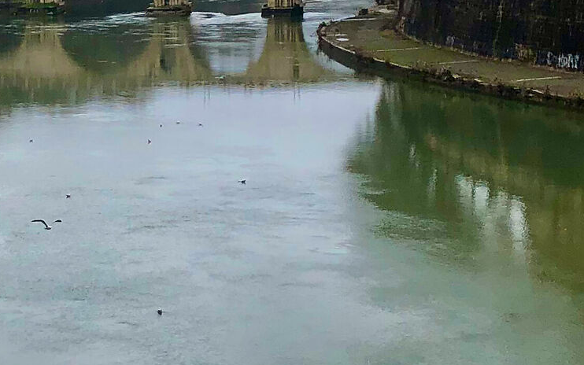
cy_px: 83
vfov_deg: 13.6
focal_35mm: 96
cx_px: 102
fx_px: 1528
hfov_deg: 21.3
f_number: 1.8
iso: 20
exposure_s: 1/873
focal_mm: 3.99
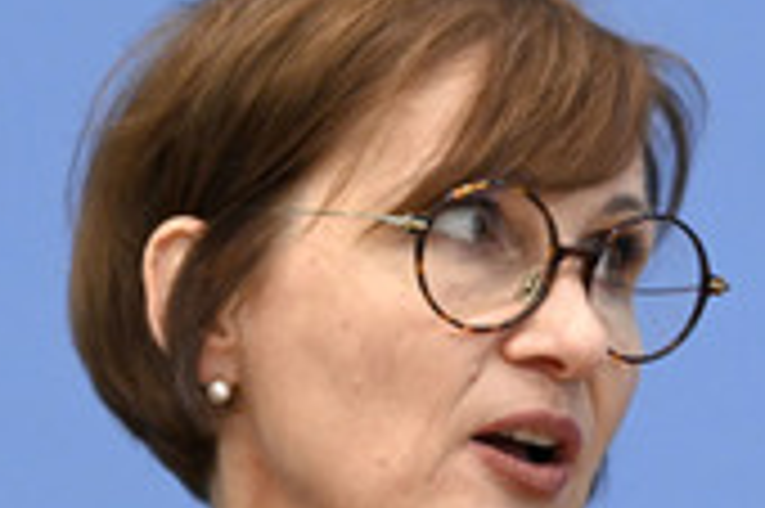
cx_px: 403
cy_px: 553
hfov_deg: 6.5
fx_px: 6772
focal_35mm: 319
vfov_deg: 4.3
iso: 5000
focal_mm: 120
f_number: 5.6
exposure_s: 1/640
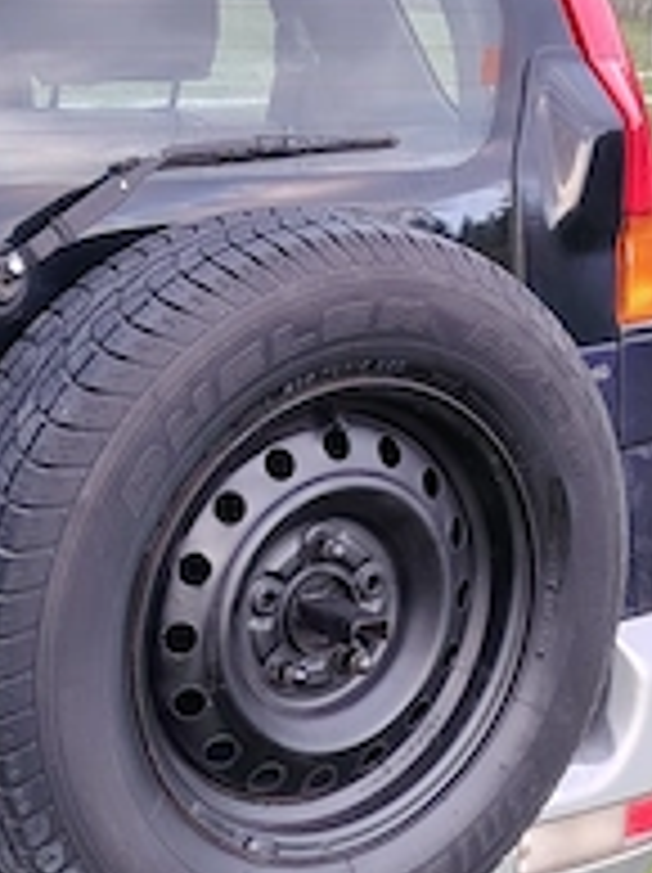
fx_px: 2492
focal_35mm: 99
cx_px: 328
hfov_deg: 14.9
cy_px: 558
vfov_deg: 19.8
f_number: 1.75
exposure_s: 1/50
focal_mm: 5.25
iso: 266
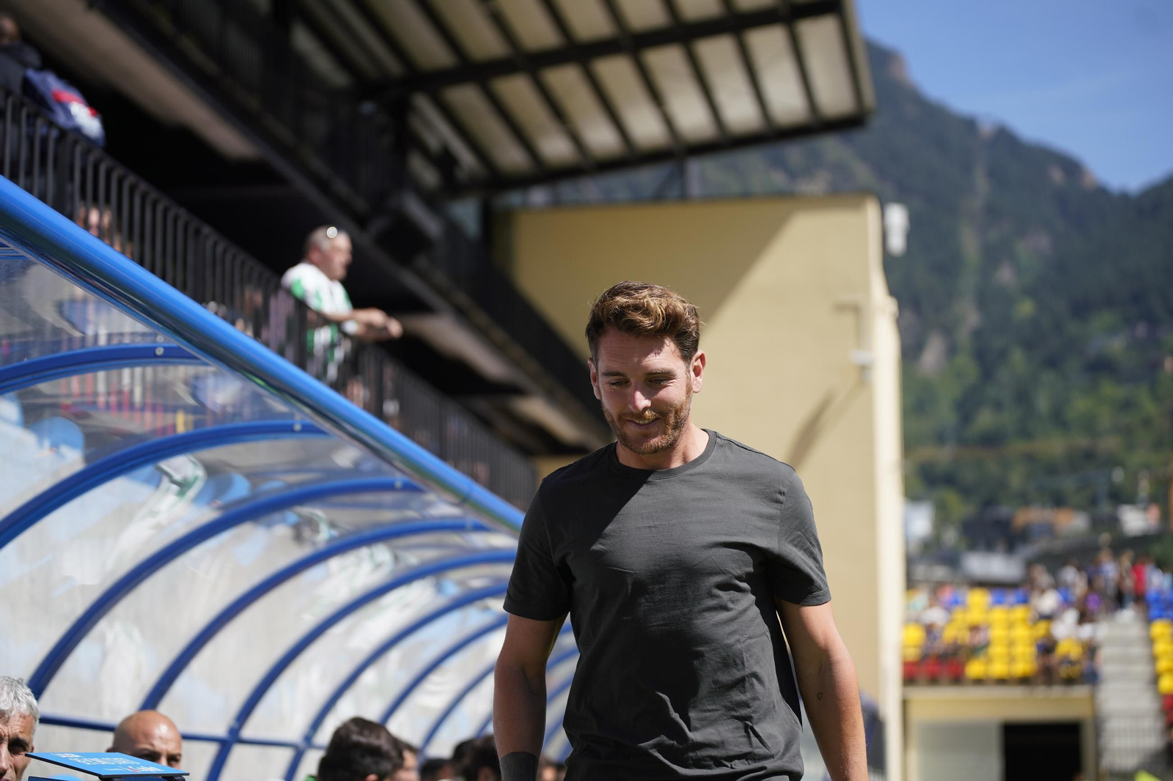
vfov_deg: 17.1
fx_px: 2606
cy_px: 390
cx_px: 586
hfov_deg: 25.4
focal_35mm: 80
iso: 100
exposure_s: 1/1600
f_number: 2.8
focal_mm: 80
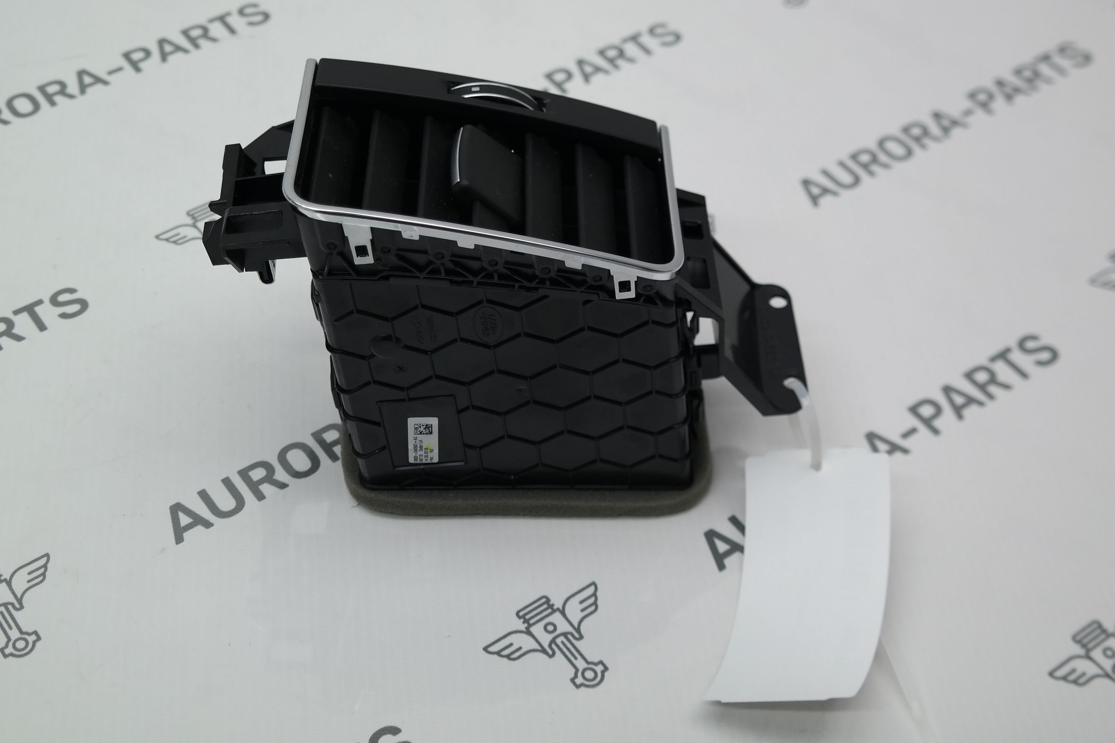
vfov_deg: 18.9
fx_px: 2230
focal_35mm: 72
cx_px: 517
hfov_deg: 28.1
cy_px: 261
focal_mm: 33
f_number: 4.5
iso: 200
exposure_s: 1/100
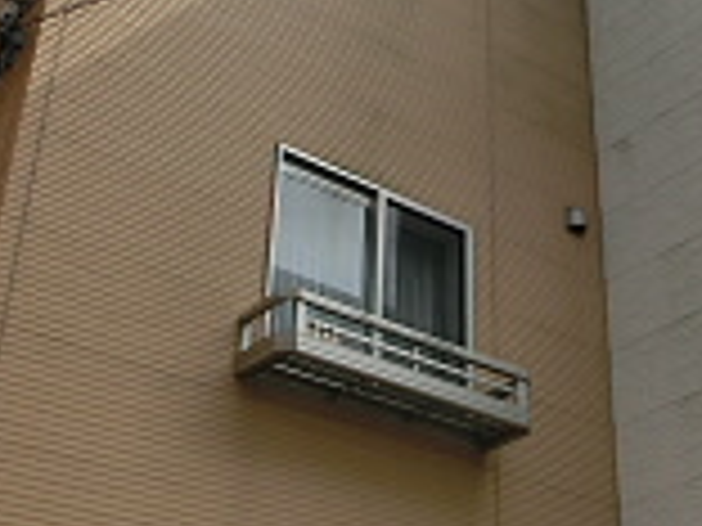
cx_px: 572
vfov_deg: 22.2
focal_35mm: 66
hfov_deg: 28.7
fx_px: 1338
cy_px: 214
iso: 80
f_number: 7.9
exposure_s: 1/250
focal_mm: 4.24
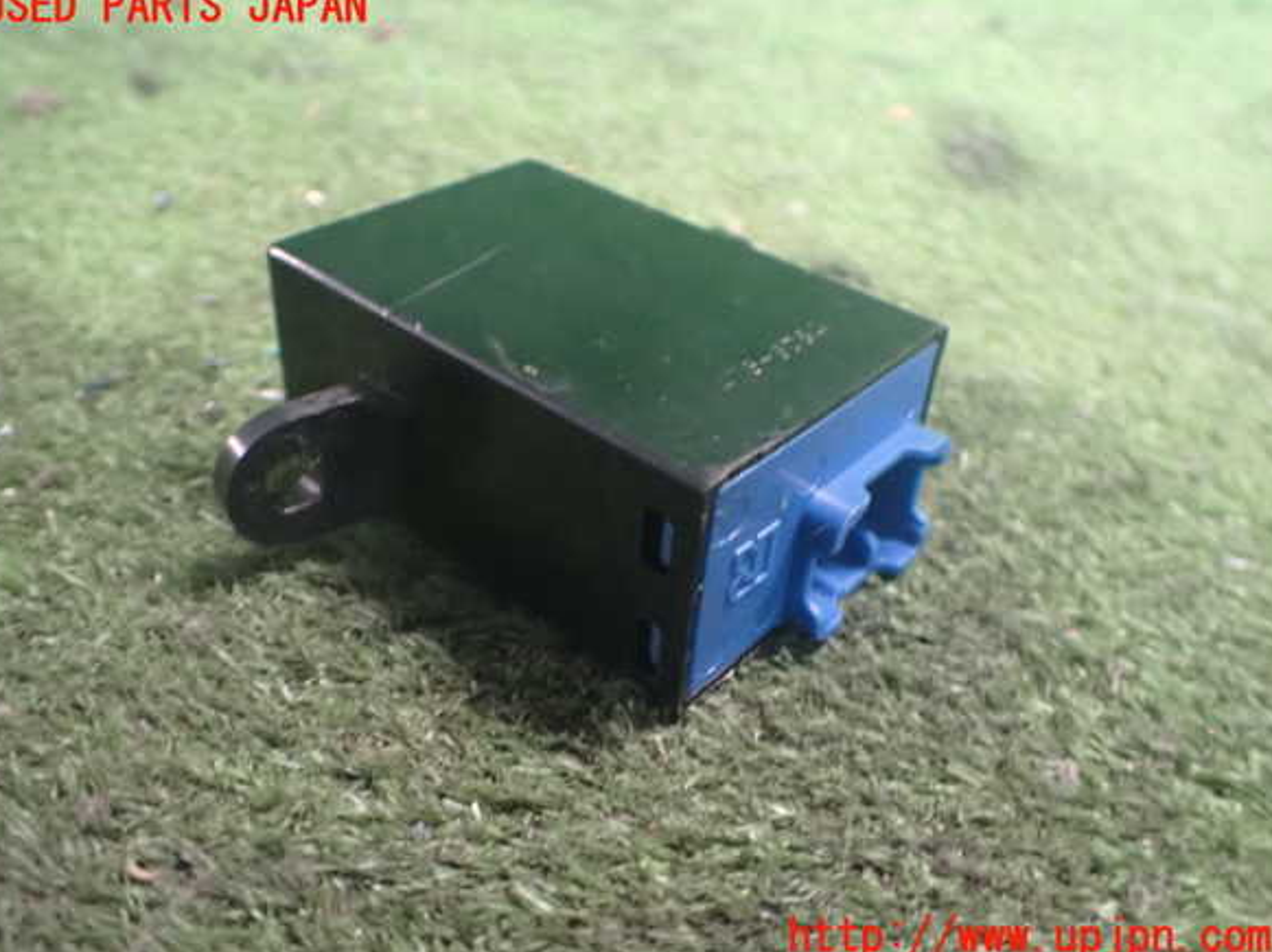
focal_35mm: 31
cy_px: 473
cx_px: 626
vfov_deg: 45.4
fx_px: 1138
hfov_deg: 58.4
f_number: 2.3
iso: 1250
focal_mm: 5.4
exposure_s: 1/30
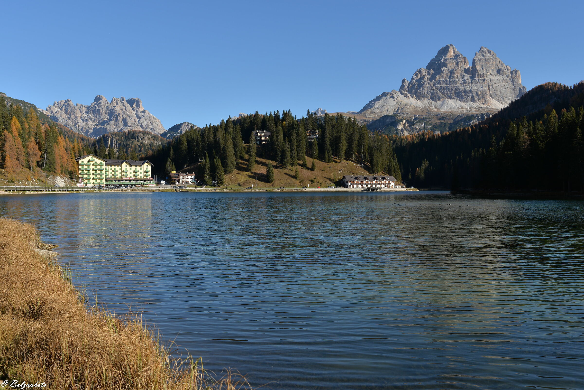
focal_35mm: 40
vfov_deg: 33.4
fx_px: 649
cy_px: 195
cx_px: 292
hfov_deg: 48.4
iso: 100
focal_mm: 40
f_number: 9
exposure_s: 1/320
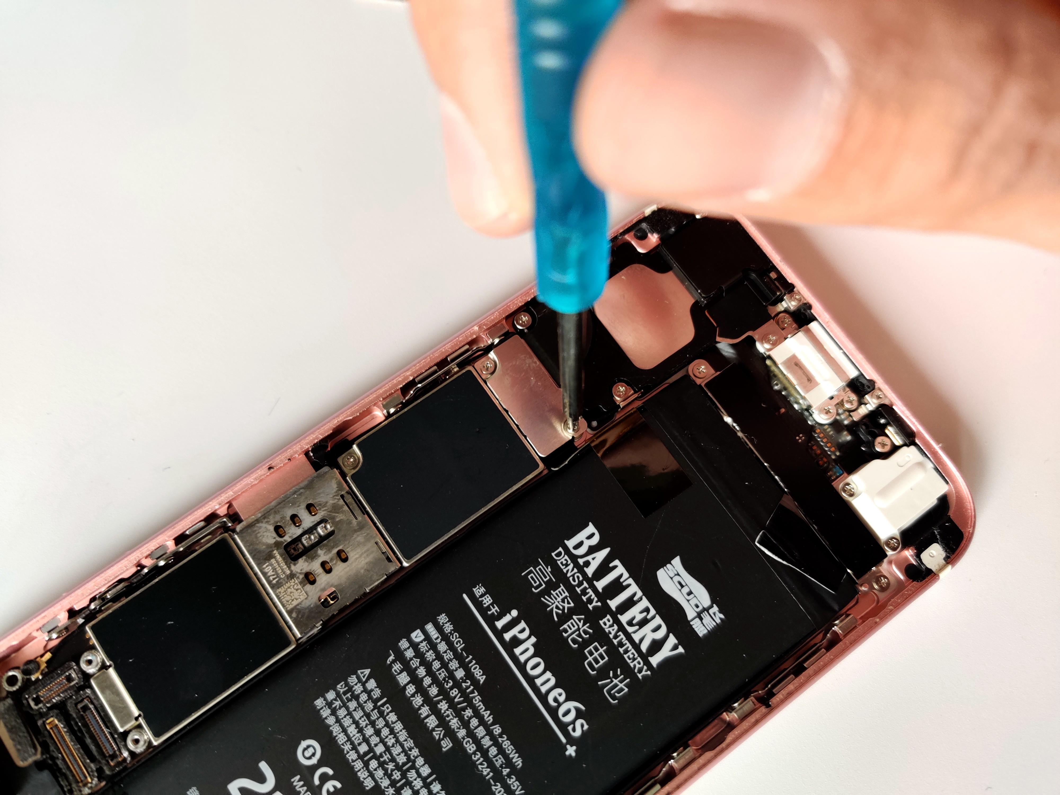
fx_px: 827
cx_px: 530
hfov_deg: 65.3
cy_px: 398
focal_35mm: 27
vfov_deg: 51.4
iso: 320
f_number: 1.65
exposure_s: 1/50
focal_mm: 4.75
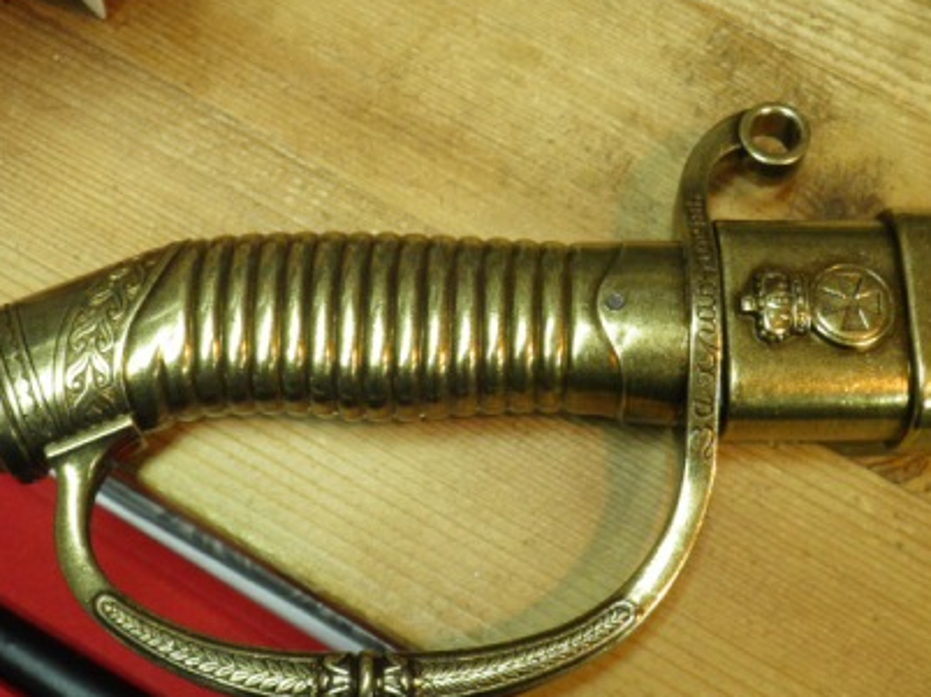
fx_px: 1317
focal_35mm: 49
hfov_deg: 38.9
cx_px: 456
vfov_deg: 29.6
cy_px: 387
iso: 200
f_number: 3.9
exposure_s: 1/15
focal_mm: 7.3
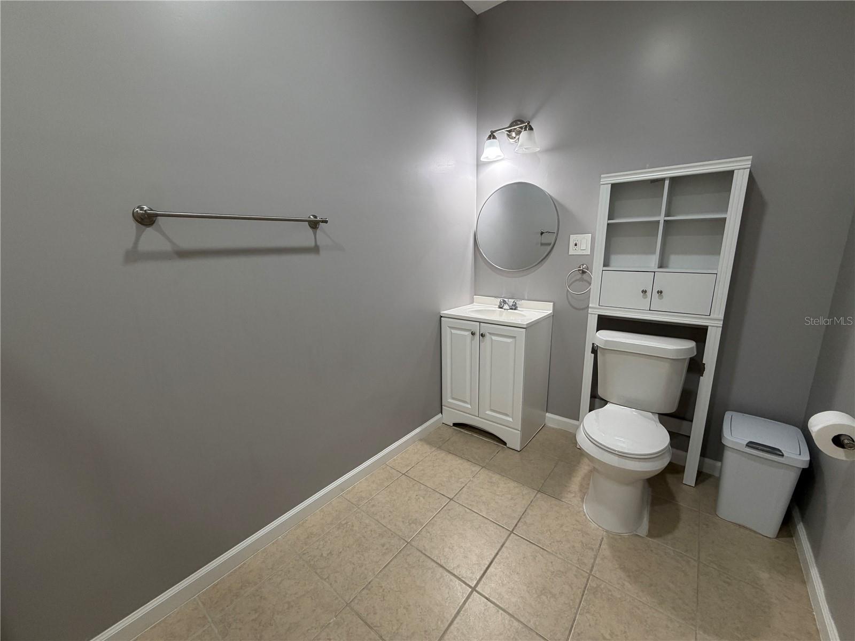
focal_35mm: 14
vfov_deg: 85.7
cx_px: 428
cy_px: 320
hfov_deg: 102.1
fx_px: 346
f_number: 2.2
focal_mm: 2.22
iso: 160
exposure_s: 1/60
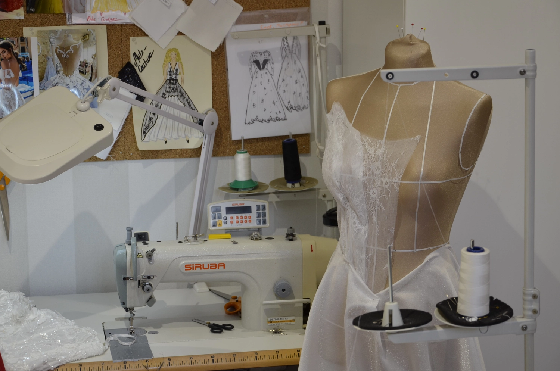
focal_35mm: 87
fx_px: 1351
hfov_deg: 23.4
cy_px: 186
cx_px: 280
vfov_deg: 15.6
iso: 200
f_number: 5
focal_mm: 58
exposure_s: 1/60
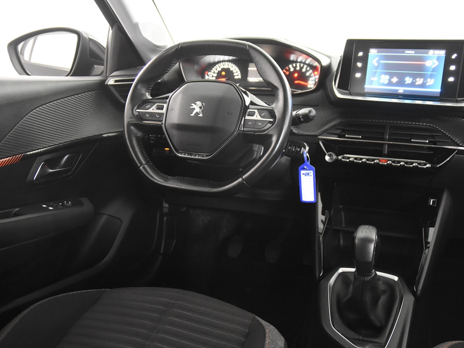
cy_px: 173
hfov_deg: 55.3
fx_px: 442
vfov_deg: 42.9
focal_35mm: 33
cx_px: 248
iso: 4500
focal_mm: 20
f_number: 2.8
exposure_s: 1/30
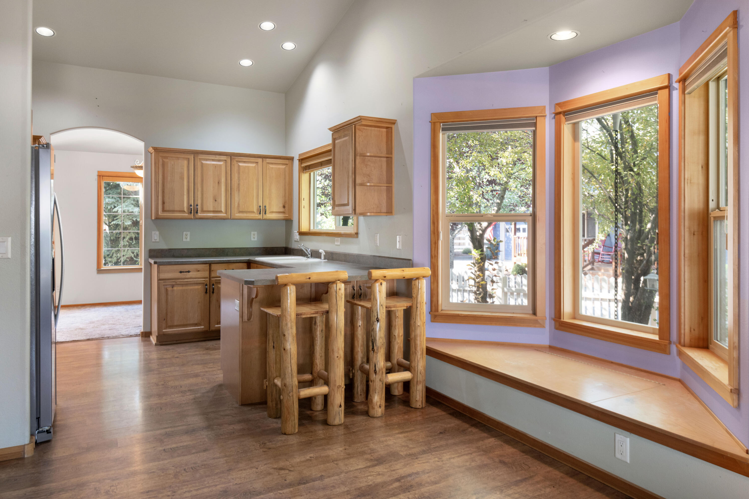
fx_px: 520
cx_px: 374
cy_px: 250
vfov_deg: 51.3
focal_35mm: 25
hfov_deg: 71.5
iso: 200
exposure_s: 1/8
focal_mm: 25
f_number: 8
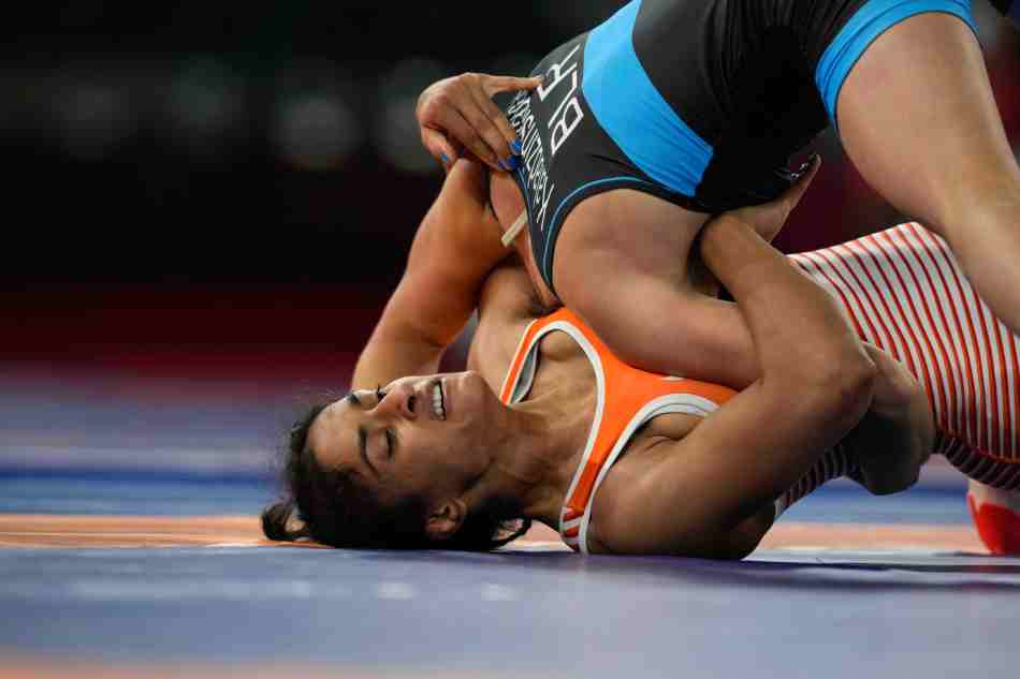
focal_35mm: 400
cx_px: 510
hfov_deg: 5.2
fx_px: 11331
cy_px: 340
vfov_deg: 3.4
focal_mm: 400
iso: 2500
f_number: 4
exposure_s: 1/2500
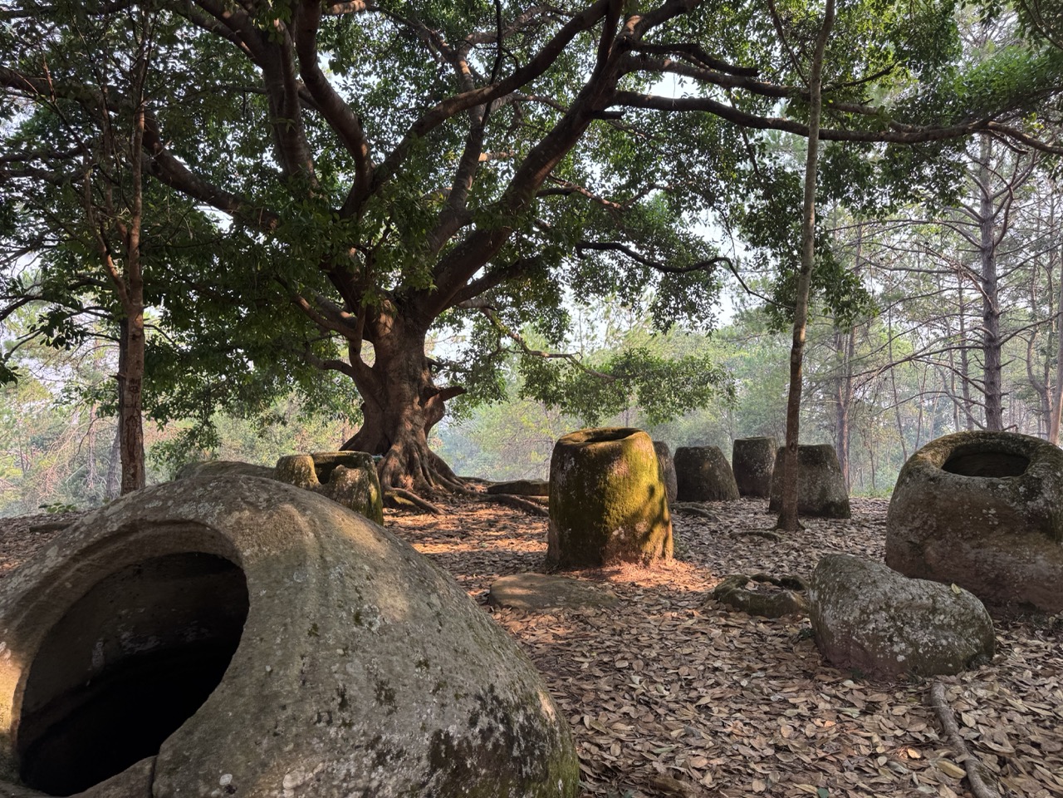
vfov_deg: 56.8
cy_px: 399
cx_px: 532
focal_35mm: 24
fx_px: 737
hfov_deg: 71.6
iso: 64
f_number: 1.78
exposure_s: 1/192
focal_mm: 6.76
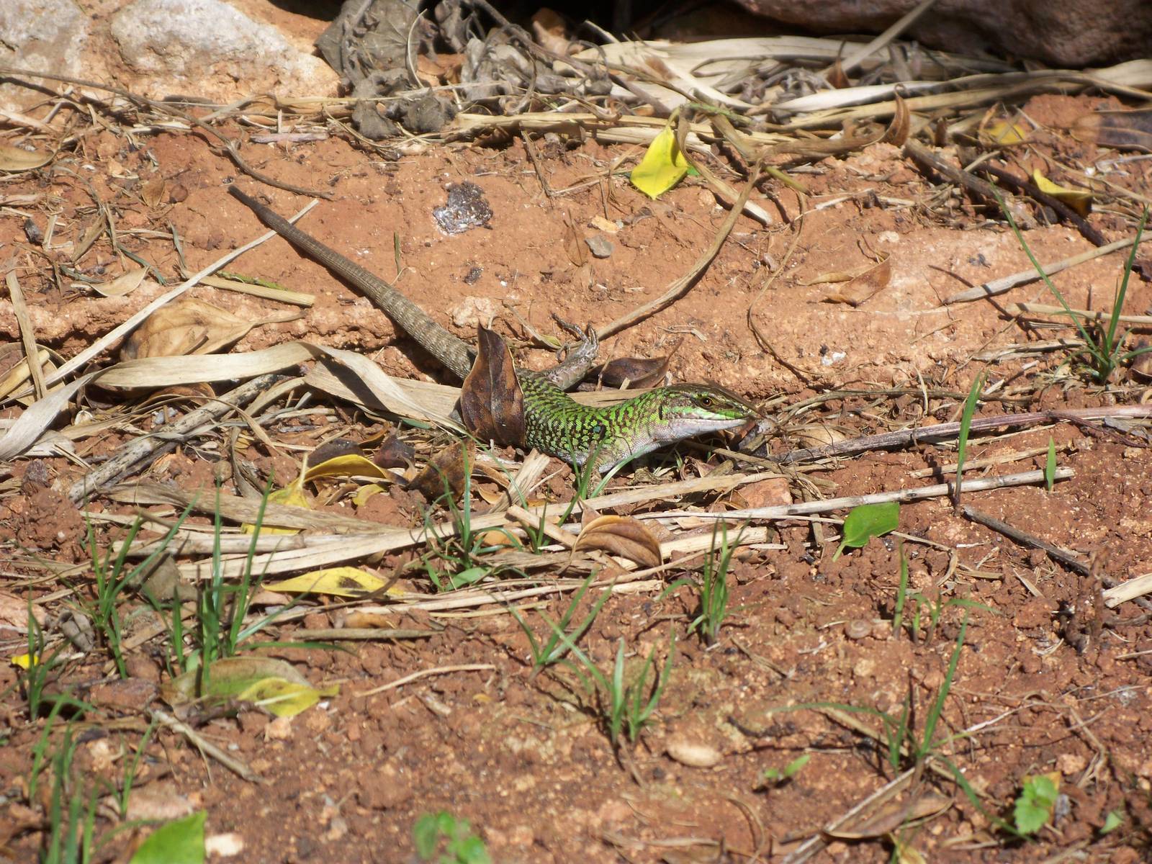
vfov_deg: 8.2
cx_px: 576
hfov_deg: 11.0
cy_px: 432
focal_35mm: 180
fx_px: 5990
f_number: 5.1
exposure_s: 1/400
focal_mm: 37.7
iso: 64
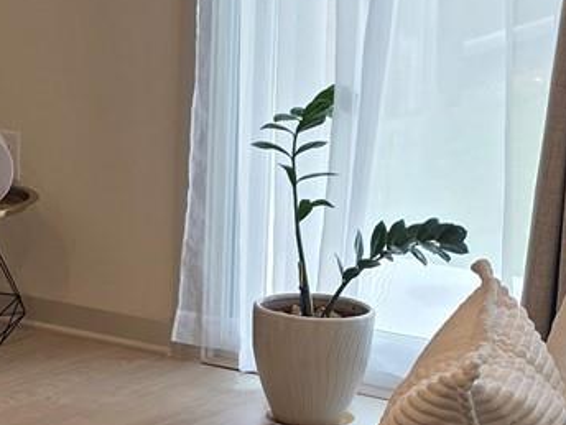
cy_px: 265
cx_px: 299
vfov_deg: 10.8
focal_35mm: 137
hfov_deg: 14.4
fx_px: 2240
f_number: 1.7
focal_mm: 6.3
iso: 40
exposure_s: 1/120
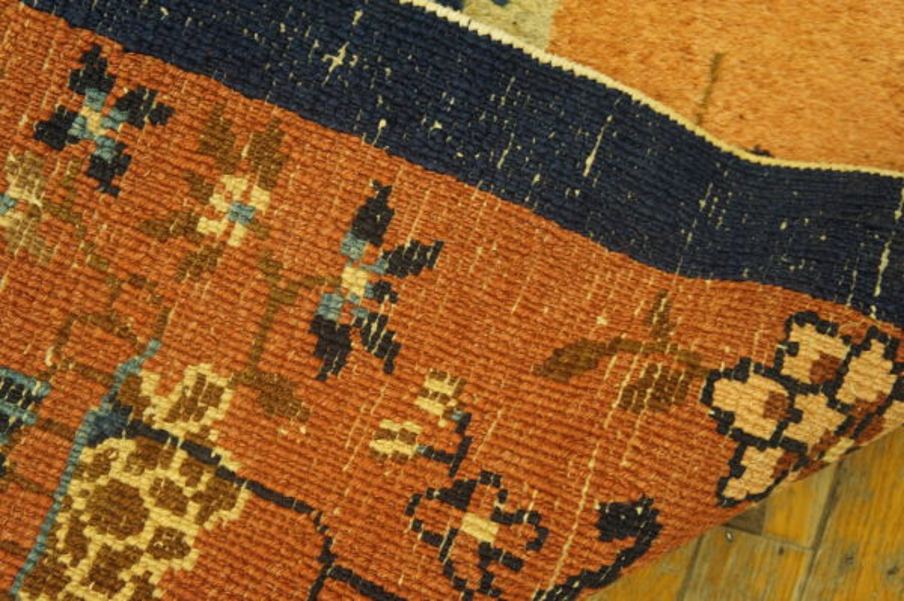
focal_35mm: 30
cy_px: 300
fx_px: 753
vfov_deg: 43.5
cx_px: 452
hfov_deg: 62.0
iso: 1600
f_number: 4
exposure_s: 1/60
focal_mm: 20
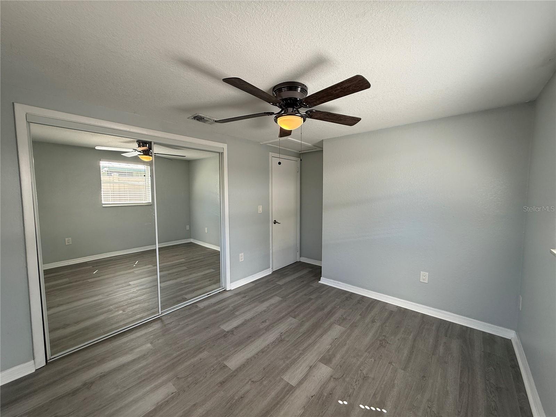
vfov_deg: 85.7
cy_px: 208
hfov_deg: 102.1
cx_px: 278
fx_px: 225
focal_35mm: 14
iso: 64
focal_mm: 2.22
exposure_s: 1/108
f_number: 2.2
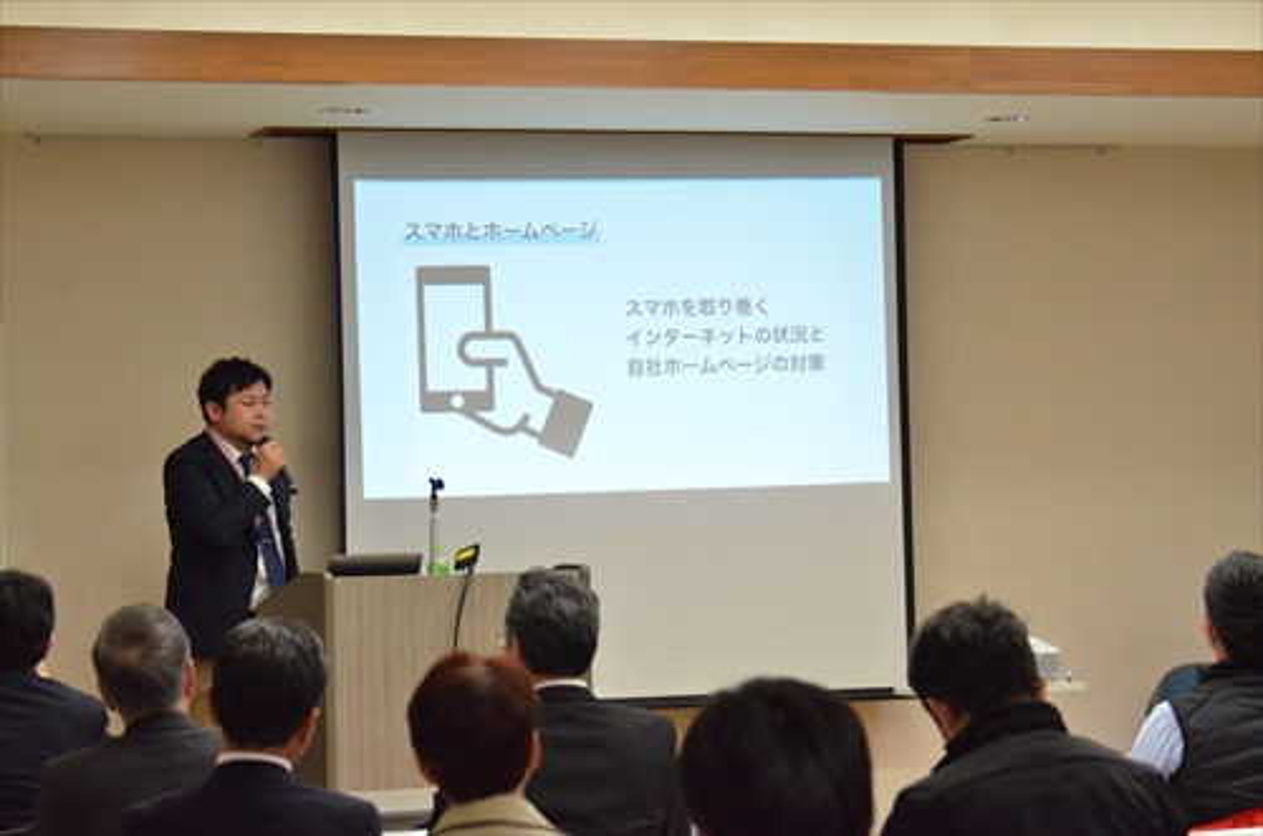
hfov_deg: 20.1
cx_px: 632
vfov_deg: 13.4
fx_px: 3571
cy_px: 418
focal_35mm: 102
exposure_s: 1/320
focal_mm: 68
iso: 3200
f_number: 5.6
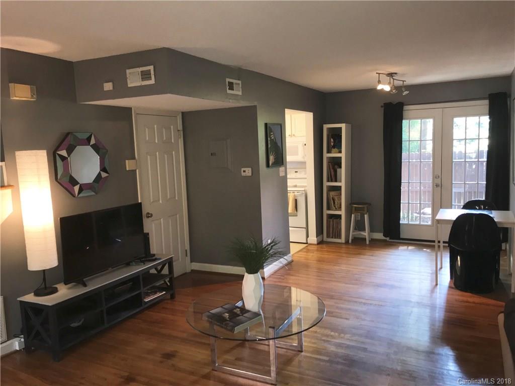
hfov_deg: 63.4
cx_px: 258
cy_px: 193
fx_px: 417
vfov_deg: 49.7
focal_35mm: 28
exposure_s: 1/30
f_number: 1.8
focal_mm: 3.99
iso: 50
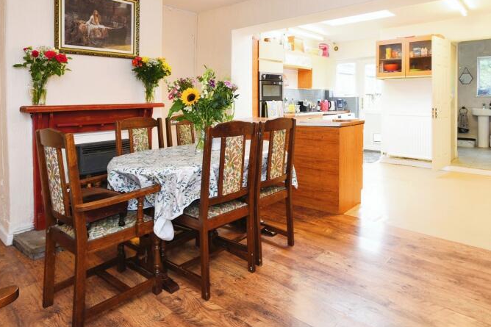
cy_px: 79
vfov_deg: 52.5
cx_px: 271
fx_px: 314
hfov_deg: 75.9
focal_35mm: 23
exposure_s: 1/10
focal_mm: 15
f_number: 10
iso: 500
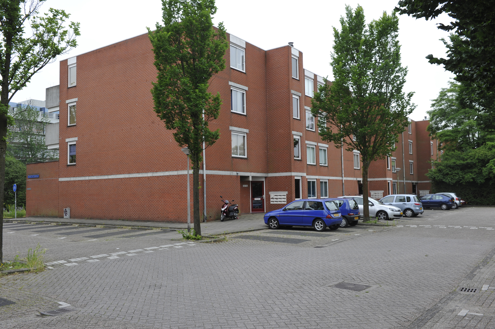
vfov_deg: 41.1
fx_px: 440
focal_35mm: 32
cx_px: 248
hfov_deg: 58.7
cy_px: 164
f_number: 11
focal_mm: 32
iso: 640
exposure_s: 1/200
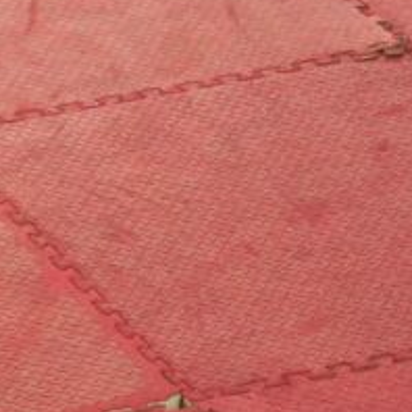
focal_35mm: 257
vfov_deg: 6.7
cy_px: -120
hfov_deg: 6.5
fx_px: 3463
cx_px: -601
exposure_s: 1/320
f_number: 5.6
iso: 3200
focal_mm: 39
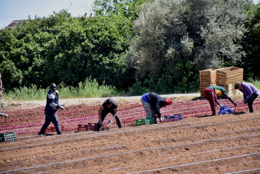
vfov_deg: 6.5
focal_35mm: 210
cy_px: 87
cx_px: 130
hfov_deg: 9.8
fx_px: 1517
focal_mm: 140
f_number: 5.6
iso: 100
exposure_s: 1/160
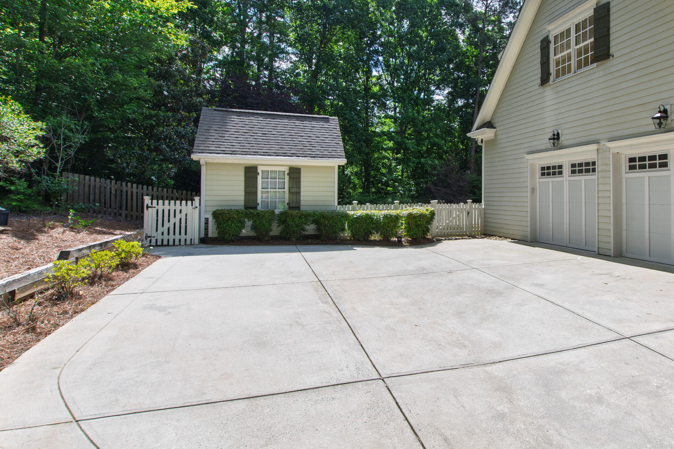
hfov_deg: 79.1
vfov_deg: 59.2
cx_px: 436
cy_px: 189
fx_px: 393
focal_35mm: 21
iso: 200
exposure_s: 1/160
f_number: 8
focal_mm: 10
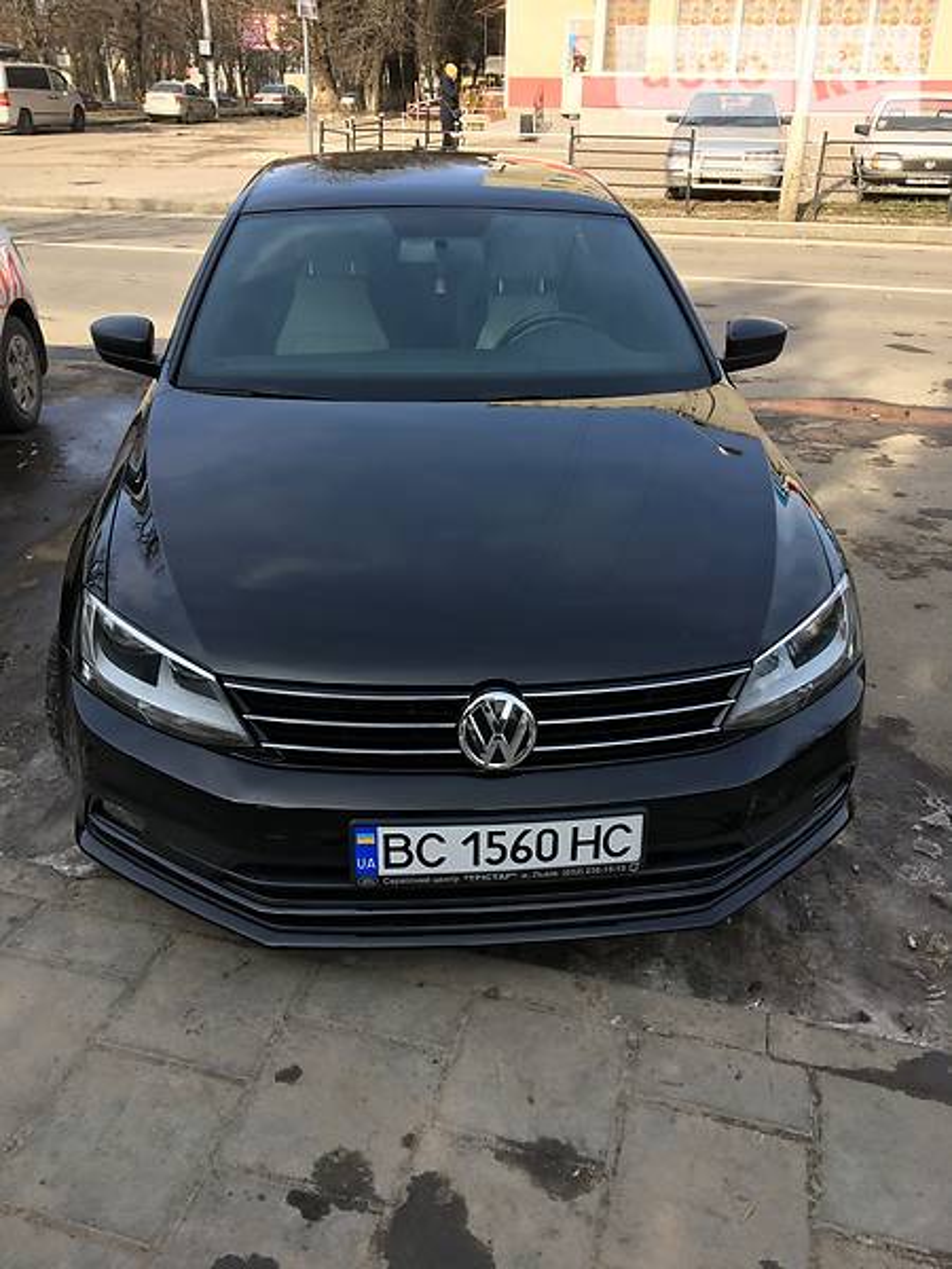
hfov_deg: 48.2
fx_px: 1063
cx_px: 476
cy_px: 634
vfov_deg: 61.7
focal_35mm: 29
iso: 25
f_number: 2.2
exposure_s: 1/475
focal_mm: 4.2
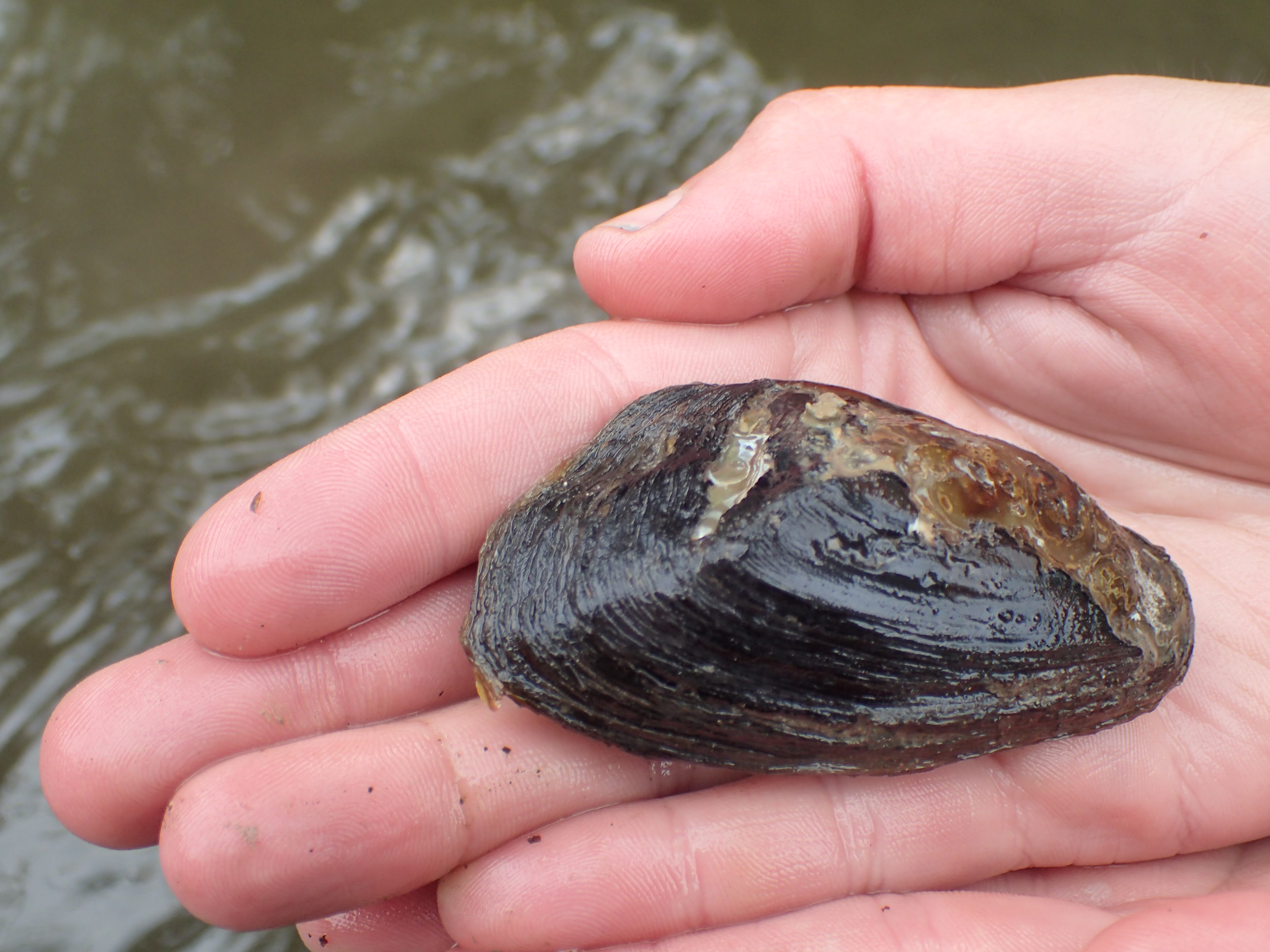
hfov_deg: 43.9
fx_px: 1578
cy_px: 476
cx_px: 635
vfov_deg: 33.6
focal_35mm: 43
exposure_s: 1/160
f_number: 2.9
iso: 160
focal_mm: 7.86
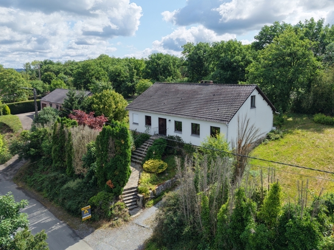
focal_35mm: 28
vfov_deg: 49.6
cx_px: 176
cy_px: 109
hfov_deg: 63.4
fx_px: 270
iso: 410
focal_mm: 8.67
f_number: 1.8
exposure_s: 1/4000
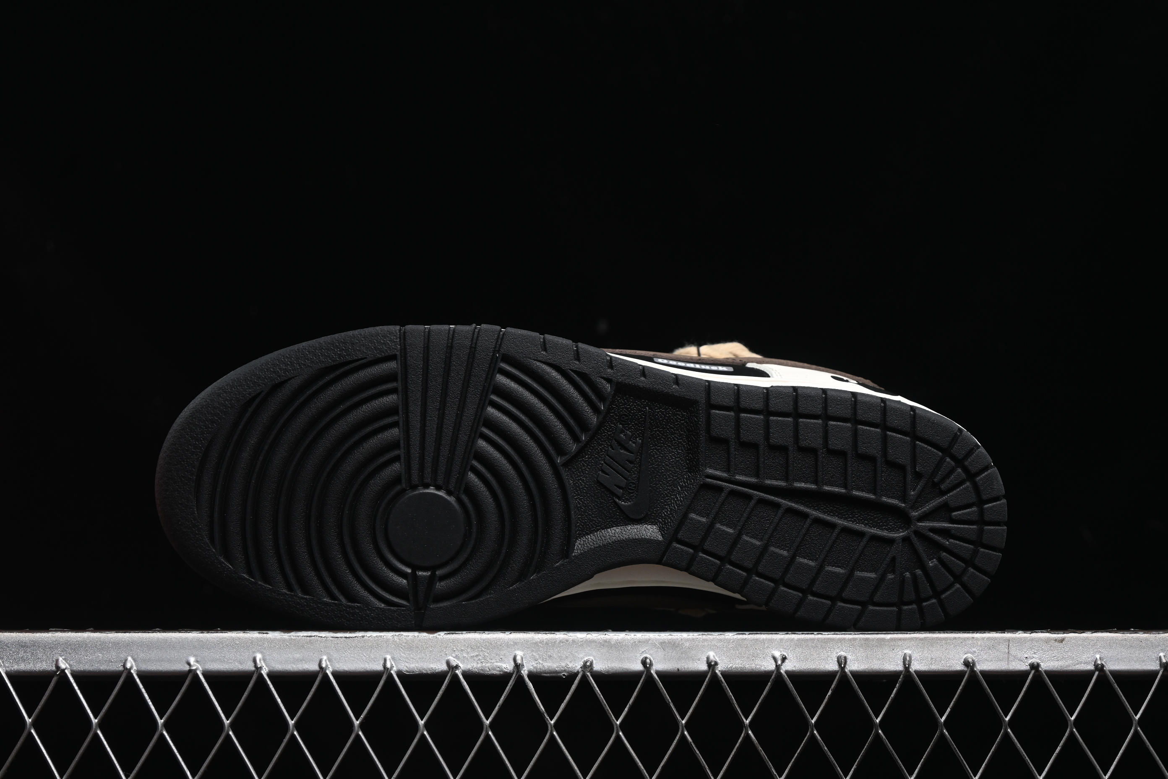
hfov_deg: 27.0
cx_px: 584
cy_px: 390
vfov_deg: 18.2
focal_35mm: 75
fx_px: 2433
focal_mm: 50
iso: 160
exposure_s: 1/40
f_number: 6.3
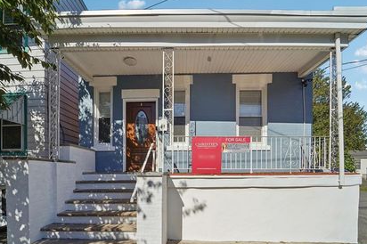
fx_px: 173
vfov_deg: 69.8
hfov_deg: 93.3
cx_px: 182
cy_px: 144
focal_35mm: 17
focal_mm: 14
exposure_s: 1/1250
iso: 400
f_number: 8
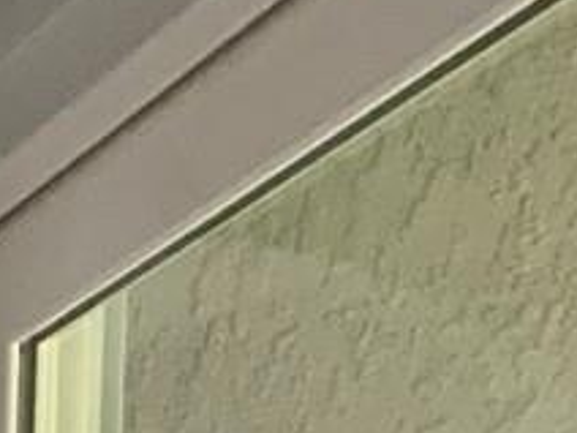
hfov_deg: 7.6
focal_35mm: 219
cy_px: 1596
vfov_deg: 5.9
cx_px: -1274
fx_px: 3650
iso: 80
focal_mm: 3
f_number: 1.8
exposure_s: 1/60
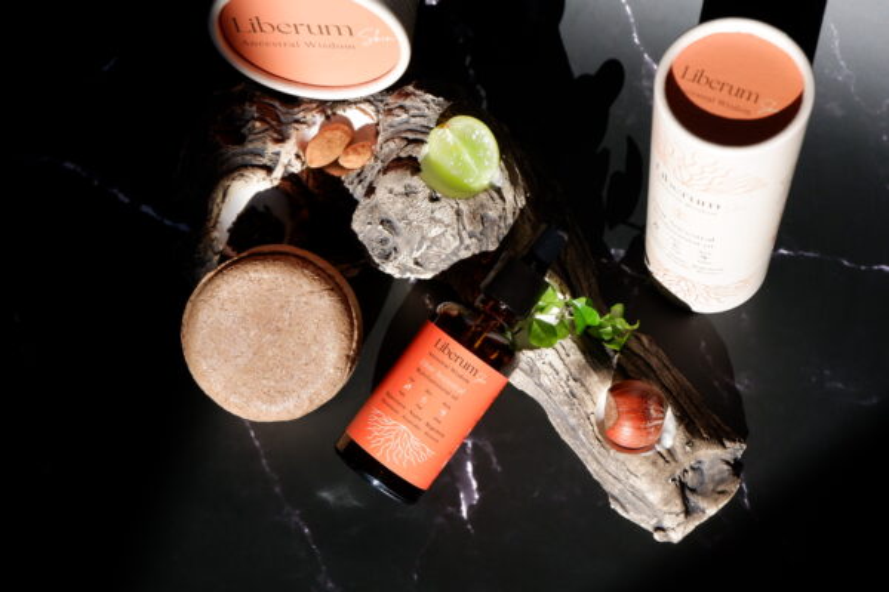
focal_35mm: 54
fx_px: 1333
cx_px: 444
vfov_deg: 25.1
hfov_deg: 36.9
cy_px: 296
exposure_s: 1/300
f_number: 7.1
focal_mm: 36.3
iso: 200
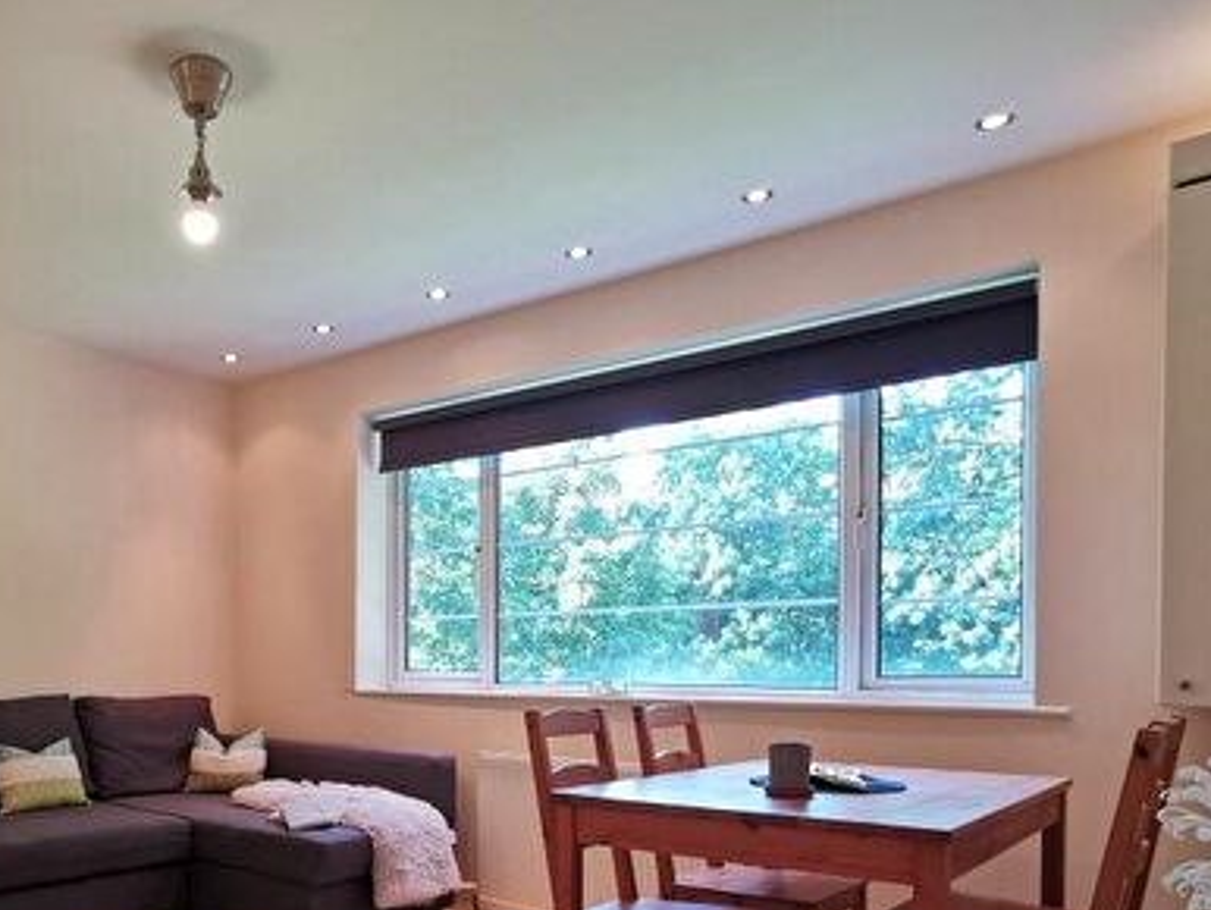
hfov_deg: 59.6
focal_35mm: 29
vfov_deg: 46.7
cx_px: 364
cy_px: 670
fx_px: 1015
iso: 250
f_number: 2.2
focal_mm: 2.35
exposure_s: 1/50
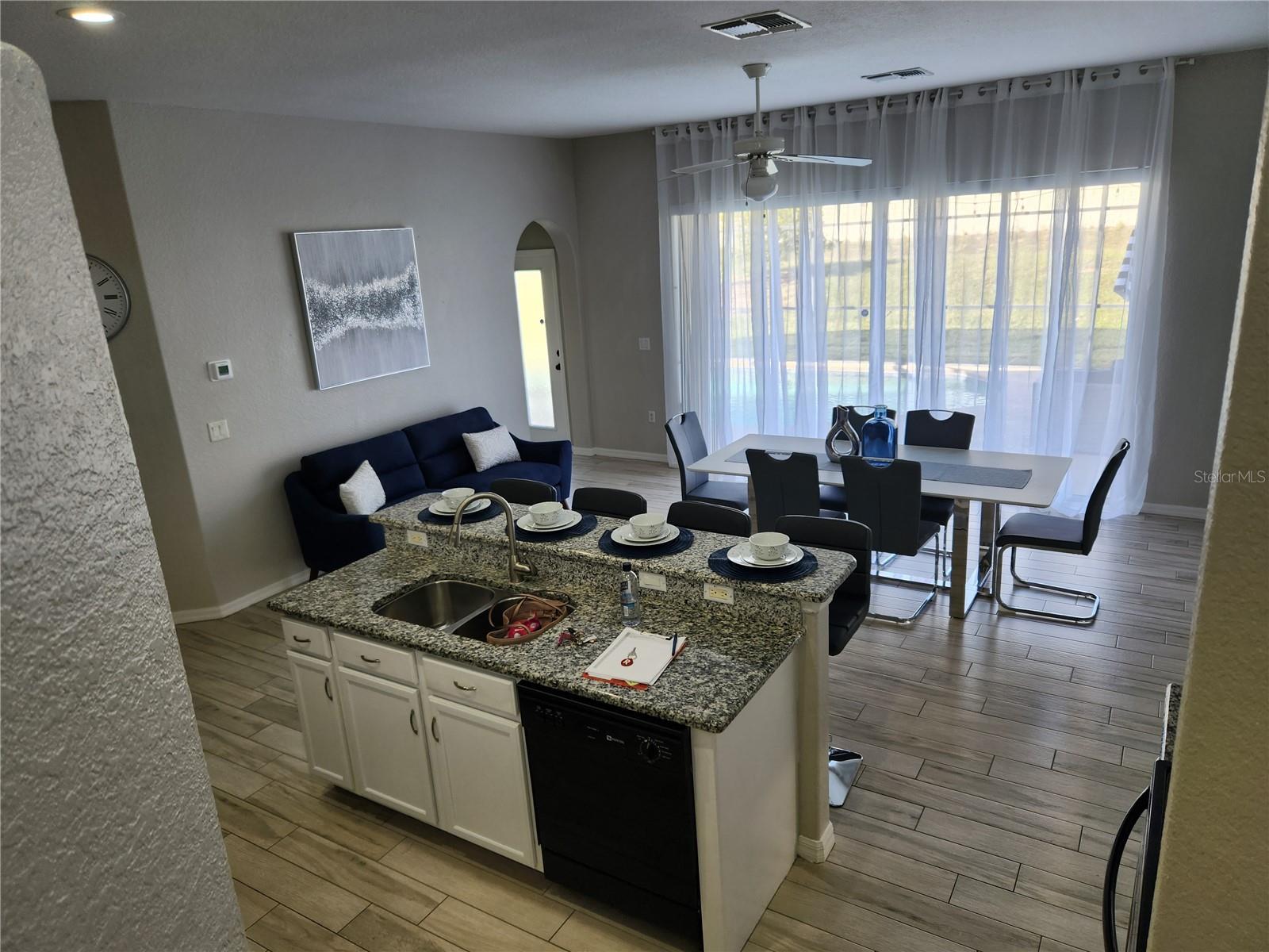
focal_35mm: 23
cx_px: 634
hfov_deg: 73.9
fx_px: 843
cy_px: 476
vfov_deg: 58.9
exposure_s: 1/120
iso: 50
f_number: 1.8
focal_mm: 5.4
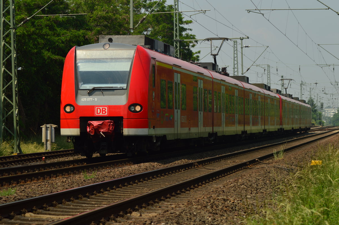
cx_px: 170
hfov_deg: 15.2
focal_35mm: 135
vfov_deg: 10.1
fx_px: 1270
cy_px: 112
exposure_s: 1/400
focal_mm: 90
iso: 100
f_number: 8
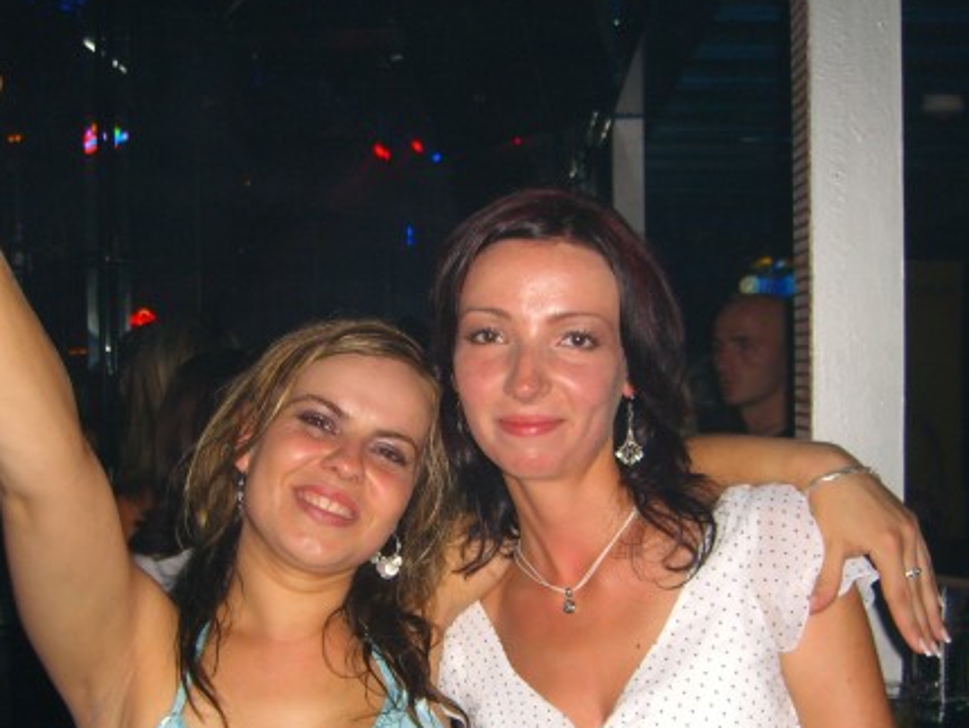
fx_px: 1484
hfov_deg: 36.1
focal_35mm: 53
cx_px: 457
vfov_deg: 27.4
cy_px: 476
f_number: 2.8
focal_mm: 7.9
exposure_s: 1/60
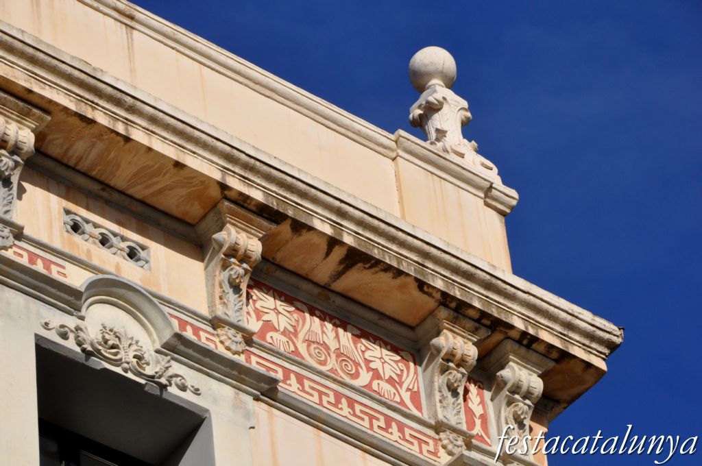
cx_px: 351
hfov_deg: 10.6
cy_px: 233
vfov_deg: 7.0
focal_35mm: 195
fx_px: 3798
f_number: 14
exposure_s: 1/640
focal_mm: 130
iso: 500
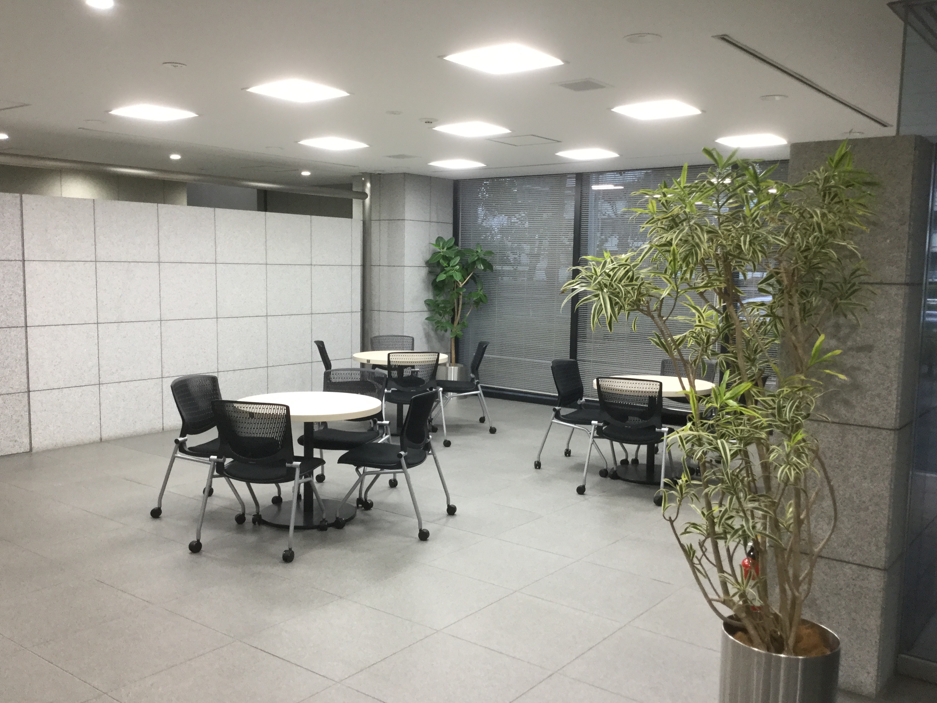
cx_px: 472
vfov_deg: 44.2
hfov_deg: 56.8
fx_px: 866
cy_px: 362
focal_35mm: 32
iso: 64
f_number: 2.4
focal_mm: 3.3
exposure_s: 1/30
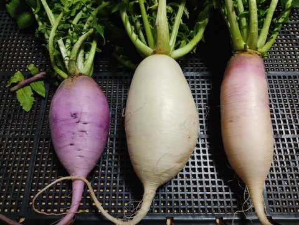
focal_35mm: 26
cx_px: 150
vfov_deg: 53.1
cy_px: 112
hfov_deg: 67.3
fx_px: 225
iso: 732
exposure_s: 1/33
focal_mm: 4.74
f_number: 1.79
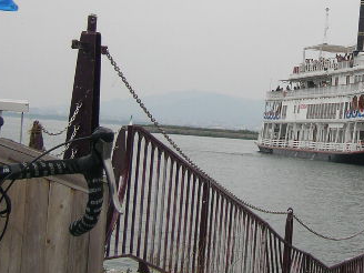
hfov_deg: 16.0
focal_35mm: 123
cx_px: 199
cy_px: 133
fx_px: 1293
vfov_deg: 12.0
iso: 50
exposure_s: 1/320
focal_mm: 9.8
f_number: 3.4
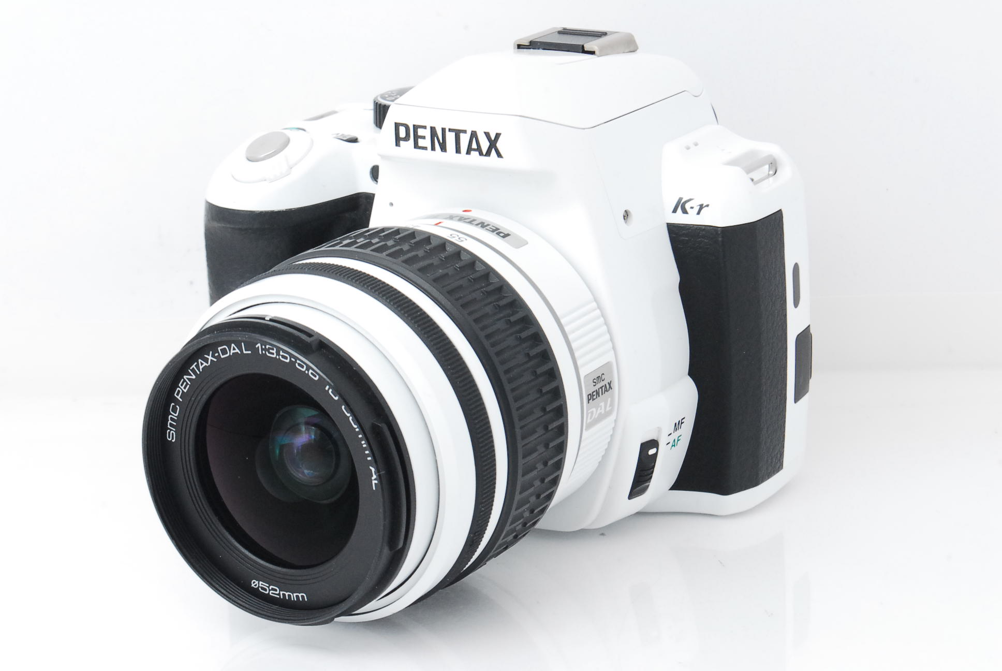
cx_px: 501
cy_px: 336
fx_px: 2299
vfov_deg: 16.6
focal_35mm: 82
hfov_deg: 24.6
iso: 800
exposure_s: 1/125
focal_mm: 55
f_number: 16
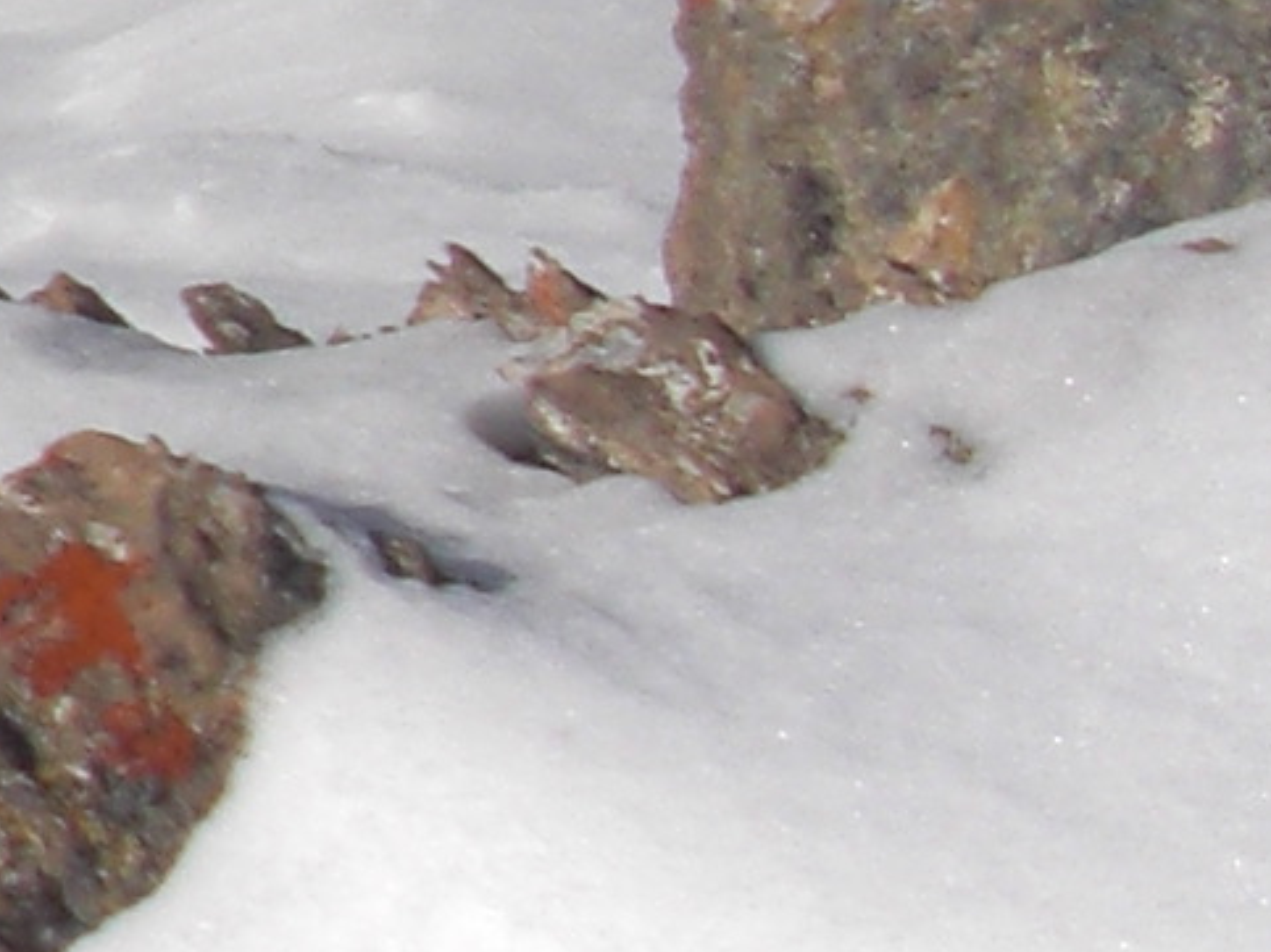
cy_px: -579
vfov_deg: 5.4
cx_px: -3071
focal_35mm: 272
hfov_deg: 6.4
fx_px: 9985
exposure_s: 1/400
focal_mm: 6.3
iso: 50
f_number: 7.9
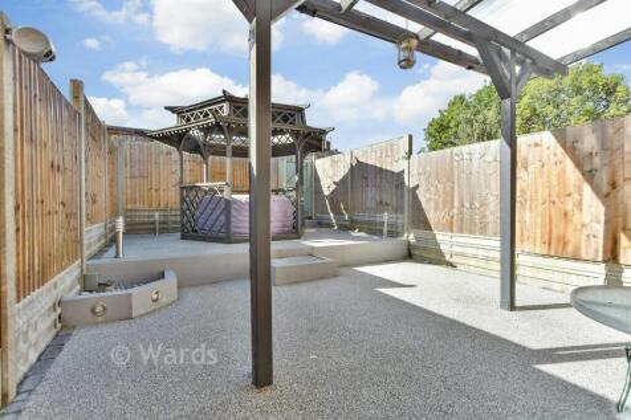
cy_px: 210
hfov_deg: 100.4
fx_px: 263
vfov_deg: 77.3
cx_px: 316
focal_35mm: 15
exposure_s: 1/320
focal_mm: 10
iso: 640
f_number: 9
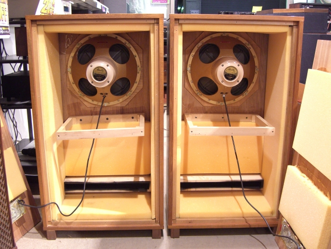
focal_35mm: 38
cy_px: 124
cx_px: 166
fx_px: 363
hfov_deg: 49.0
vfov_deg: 37.7
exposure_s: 1/10
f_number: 2.8
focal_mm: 7.9
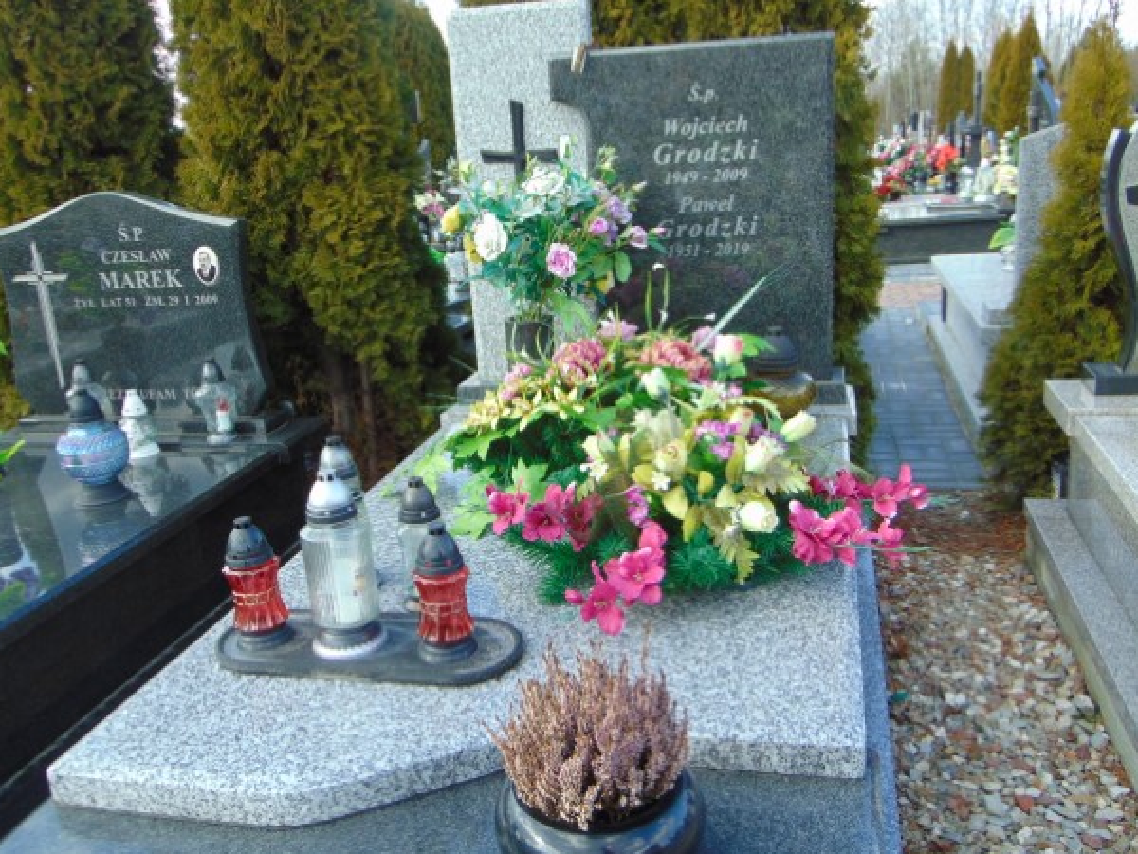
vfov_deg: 44.2
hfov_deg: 56.8
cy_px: 423
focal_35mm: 32
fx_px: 1052
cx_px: 577
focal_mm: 5.4
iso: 80
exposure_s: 1/160
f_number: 3.1
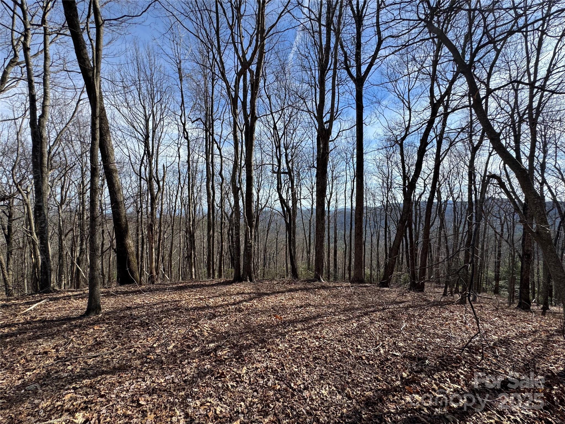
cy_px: 212
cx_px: 282
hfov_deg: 102.1
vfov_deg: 85.7
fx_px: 229
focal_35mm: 14
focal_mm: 2.22
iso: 50
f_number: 2.2
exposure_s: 1/1299
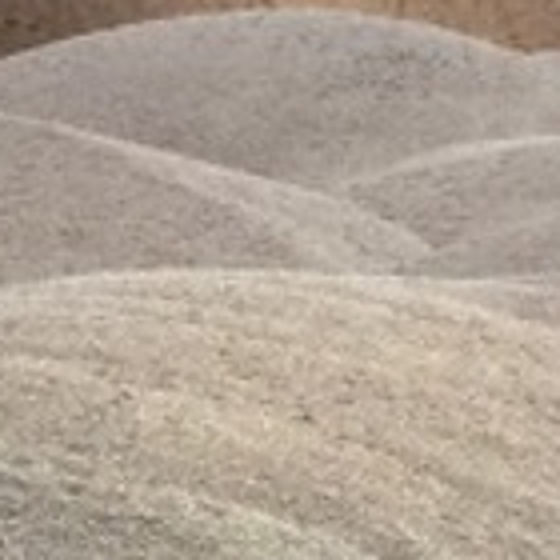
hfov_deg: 9.2
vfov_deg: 9.2
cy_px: 460
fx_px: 3478
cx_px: 504
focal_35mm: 190
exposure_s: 1/40
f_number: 2.2
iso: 50
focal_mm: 4.12
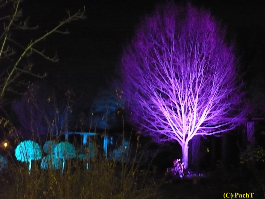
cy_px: 100
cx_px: 132
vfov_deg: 36.0
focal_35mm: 40
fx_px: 306
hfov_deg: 46.8
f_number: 2.8
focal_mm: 5.8
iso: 800
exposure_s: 1/5
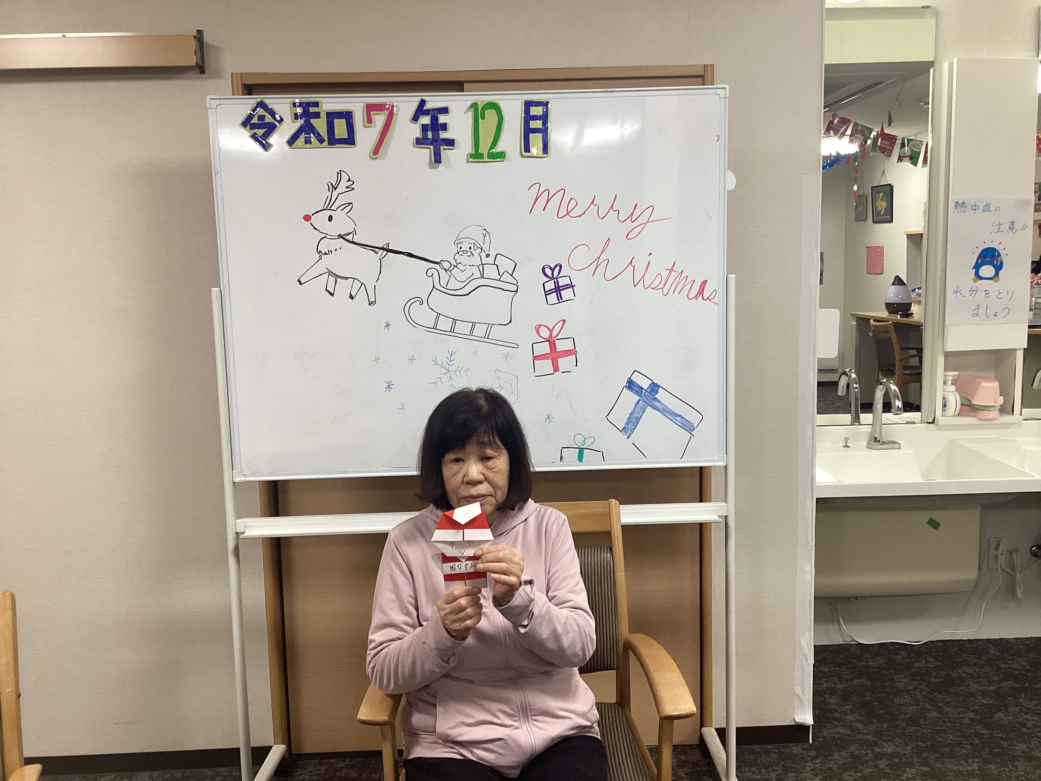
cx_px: 520
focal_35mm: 31
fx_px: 932
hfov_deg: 58.4
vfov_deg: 45.4
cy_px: 390
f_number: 2.4
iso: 100
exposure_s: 1/50
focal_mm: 3.3
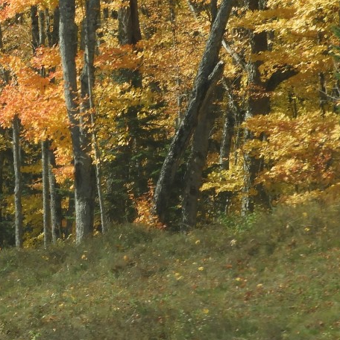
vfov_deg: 5.5
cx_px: 17
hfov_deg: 5.4
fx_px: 3567
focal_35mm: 321
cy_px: 136
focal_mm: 20.6
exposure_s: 1/400
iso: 100
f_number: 5
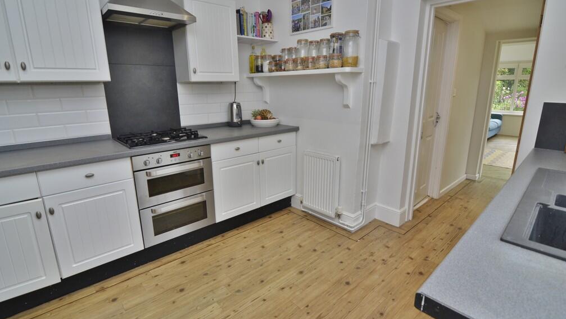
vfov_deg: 62.4
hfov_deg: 94.2
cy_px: 154
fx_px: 263
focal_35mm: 18
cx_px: 279
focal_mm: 11
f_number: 5.6
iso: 400
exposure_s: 1/60
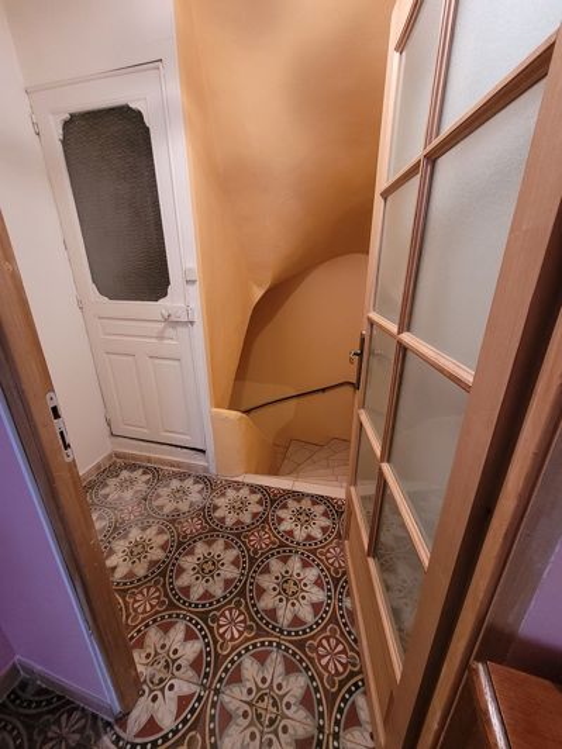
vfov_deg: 106.2
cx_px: 281
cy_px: 374
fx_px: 281
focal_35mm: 13
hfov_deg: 89.9
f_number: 2.2
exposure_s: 1/33
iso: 400
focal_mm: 1.74
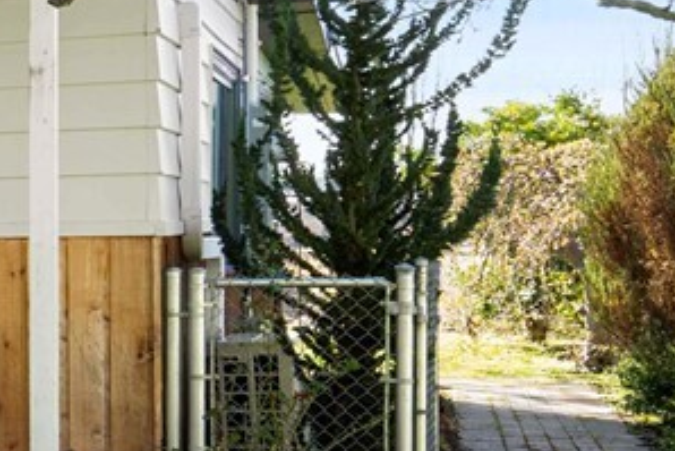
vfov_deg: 14.6
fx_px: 1760
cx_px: -925
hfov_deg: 14.5
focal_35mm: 94
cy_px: 230
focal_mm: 16.5
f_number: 8
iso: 200
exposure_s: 1/50
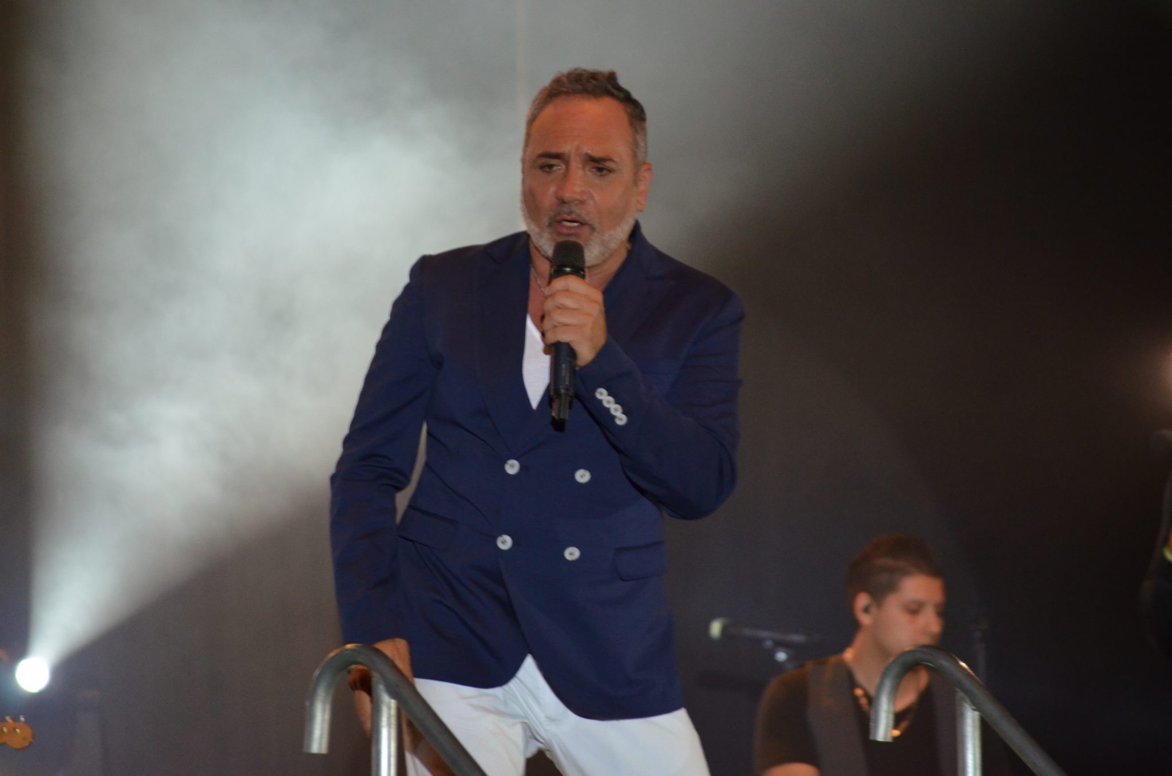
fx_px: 7065
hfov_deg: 9.5
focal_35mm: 218
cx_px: 586
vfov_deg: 6.3
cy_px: 388
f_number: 5
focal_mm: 145
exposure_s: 1/200
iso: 1600
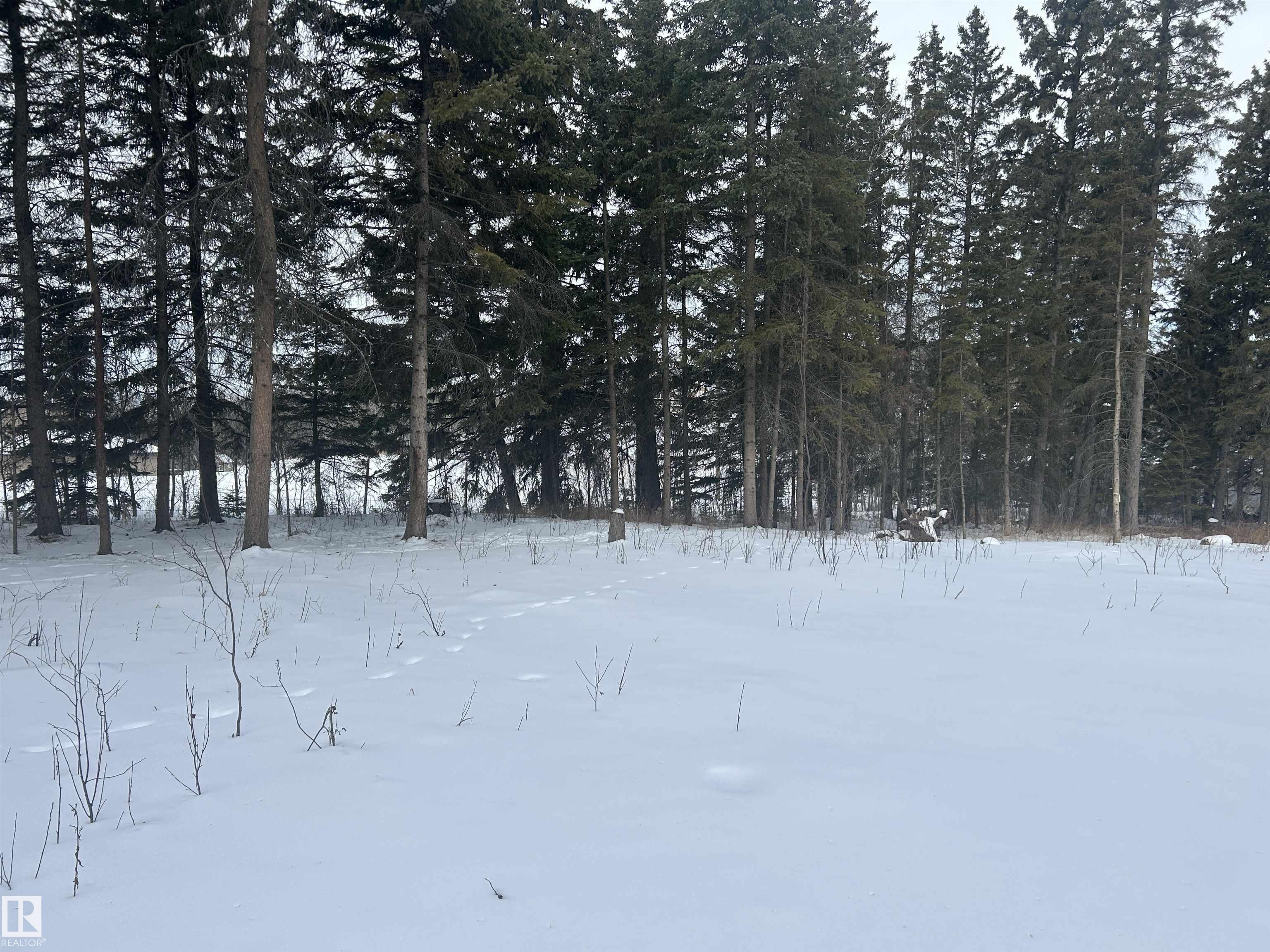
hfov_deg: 67.3
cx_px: 635
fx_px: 954
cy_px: 476
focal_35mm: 26
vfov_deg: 53.1
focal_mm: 5.7
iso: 50
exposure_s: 1/3257
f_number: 1.5
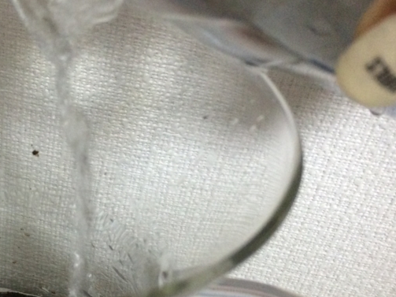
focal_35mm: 59
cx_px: 65
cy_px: 186
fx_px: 675
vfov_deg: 24.7
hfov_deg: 31.6
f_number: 2.2
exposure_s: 1/33
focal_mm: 4.15
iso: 250
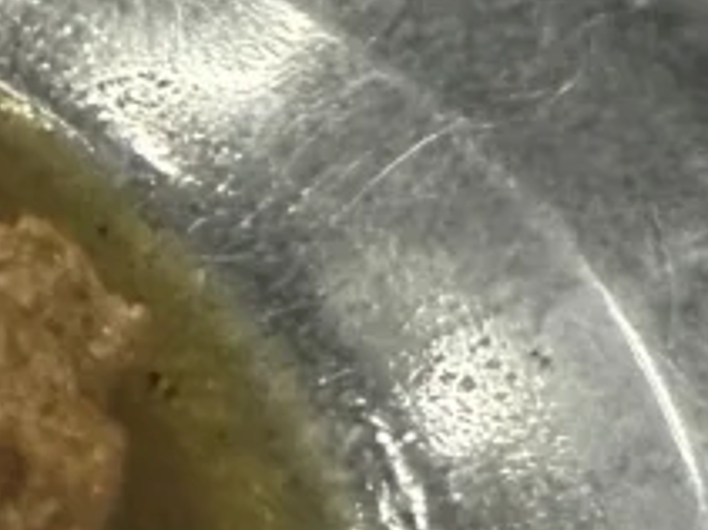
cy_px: 456
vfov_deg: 9.0
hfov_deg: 9.6
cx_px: -1356
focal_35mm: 164
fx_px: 3352
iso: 200
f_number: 2.2
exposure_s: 1/50
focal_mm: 2.22
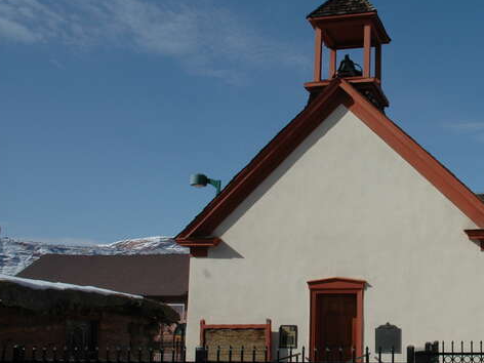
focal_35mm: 44
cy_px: 195
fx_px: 615
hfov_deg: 41.0
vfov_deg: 32.9
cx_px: 394
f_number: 11
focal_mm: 18
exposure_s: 1/500
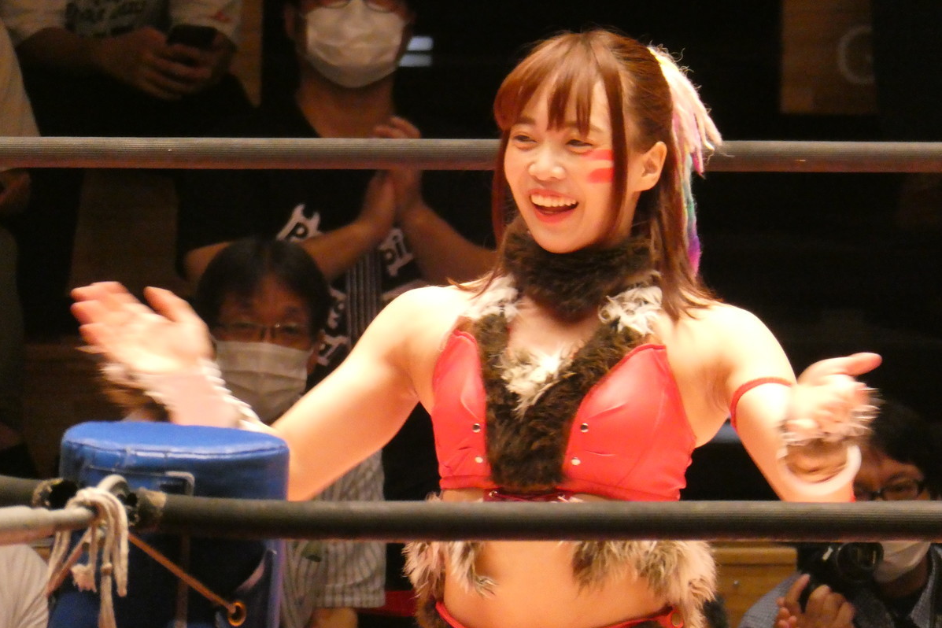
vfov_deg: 1.8
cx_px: 471
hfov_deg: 2.7
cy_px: 279
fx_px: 19650
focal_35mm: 751
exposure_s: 1/125
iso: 1250
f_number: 6.4
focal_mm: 129
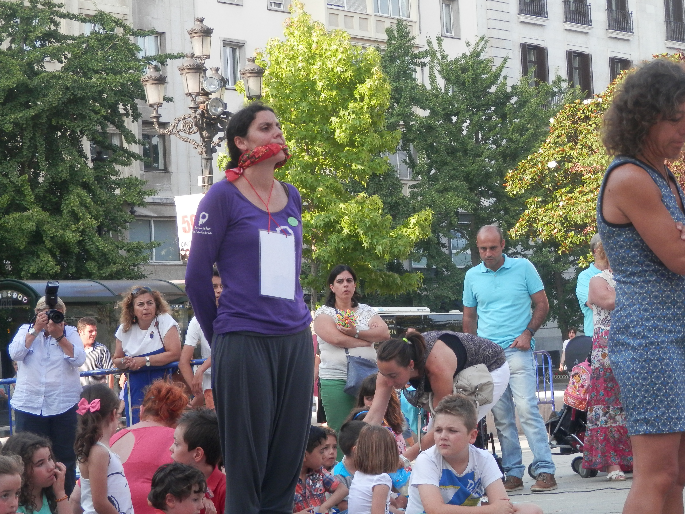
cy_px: 257
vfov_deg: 15.2
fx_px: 1919
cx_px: 342
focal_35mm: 97
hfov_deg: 20.2
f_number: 4.9
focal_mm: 17.3
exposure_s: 1/125
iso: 160
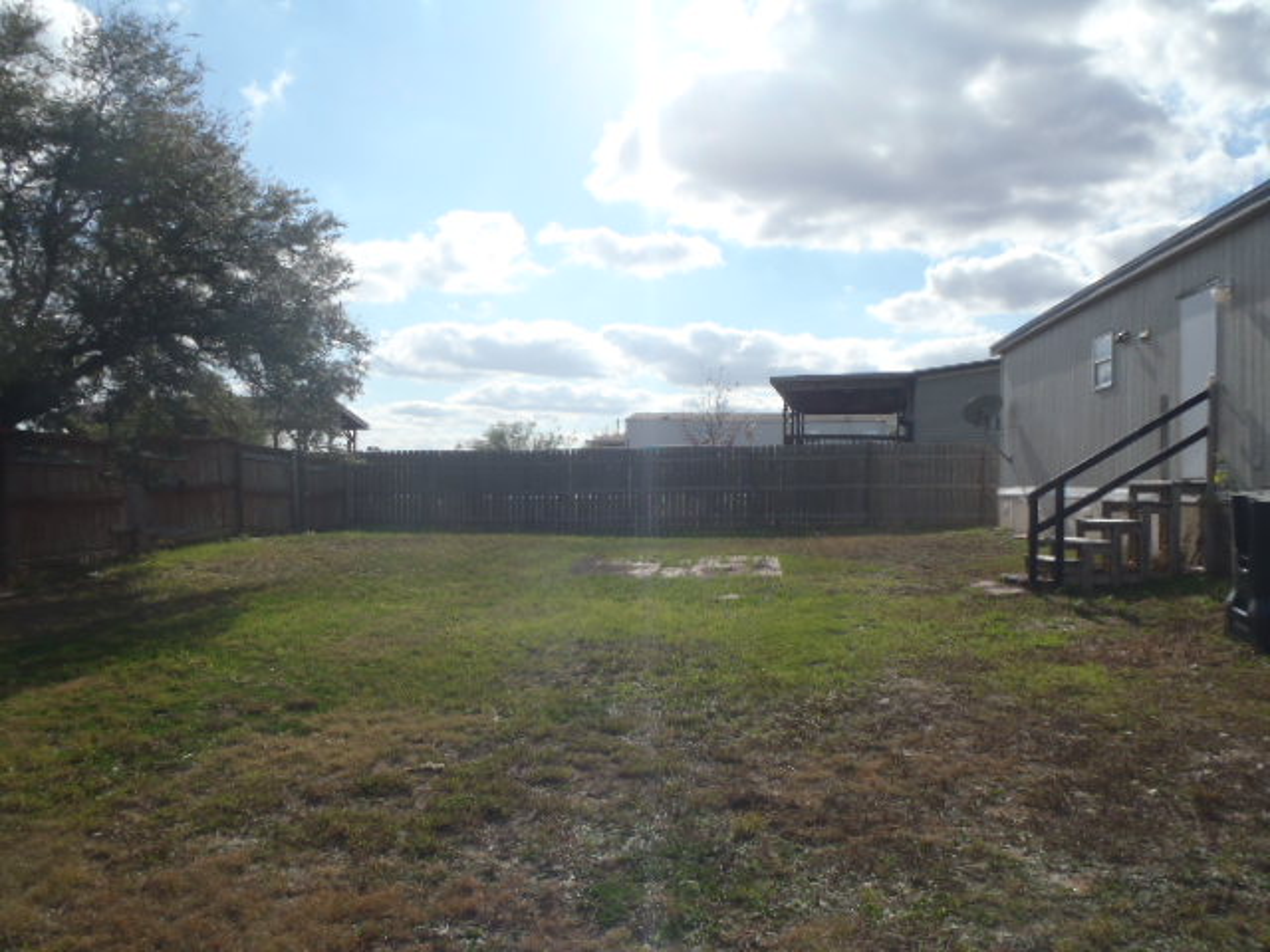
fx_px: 1027
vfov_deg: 49.7
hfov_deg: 63.4
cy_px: 476
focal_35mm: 28
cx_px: 635
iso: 80
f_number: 3.9
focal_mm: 5
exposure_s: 1/1250
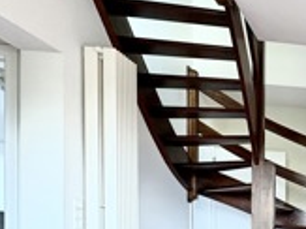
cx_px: 509
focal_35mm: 55
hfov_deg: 23.7
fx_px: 486
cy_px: 244
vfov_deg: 24.9
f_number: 2.2
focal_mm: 2.22
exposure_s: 1/100
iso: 250
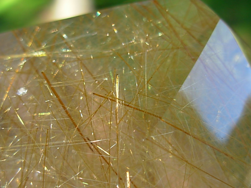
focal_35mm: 47
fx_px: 341
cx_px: 126
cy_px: 100
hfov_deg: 40.4
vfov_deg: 30.9
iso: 50
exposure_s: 1/128
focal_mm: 6.3
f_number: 2.9
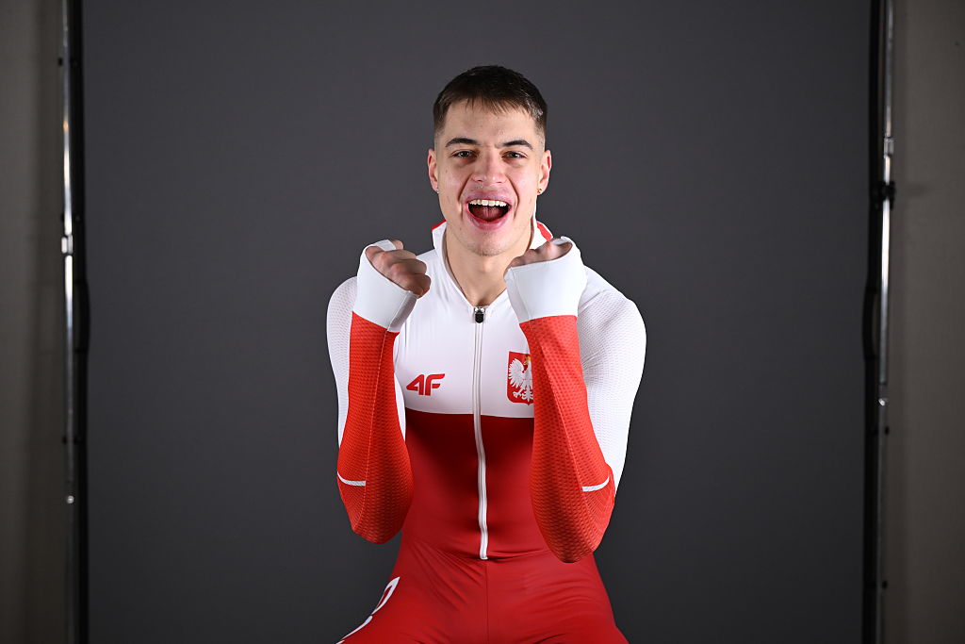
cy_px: 322
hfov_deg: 38.2
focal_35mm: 52
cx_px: 482
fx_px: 1394
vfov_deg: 26.0
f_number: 4
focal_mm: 52
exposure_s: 1/400
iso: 800
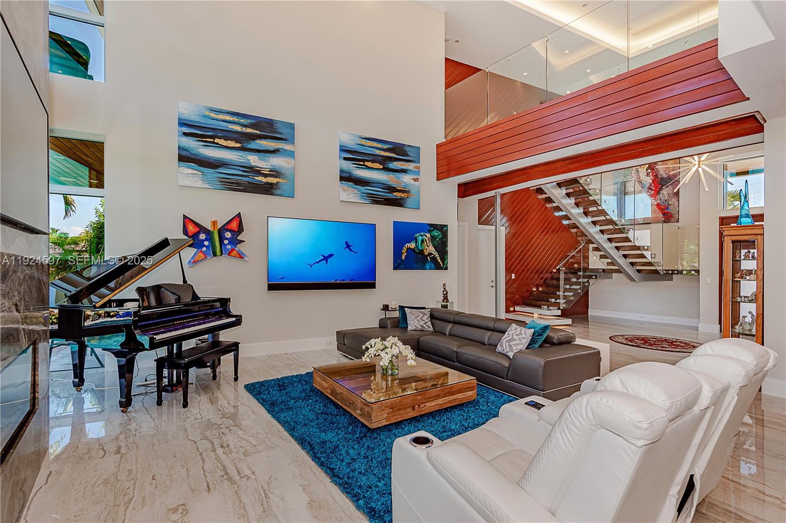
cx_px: 393
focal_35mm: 16
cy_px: 262
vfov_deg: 73.7
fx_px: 349
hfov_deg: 96.7
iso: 400
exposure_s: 1/60
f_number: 8
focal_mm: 16
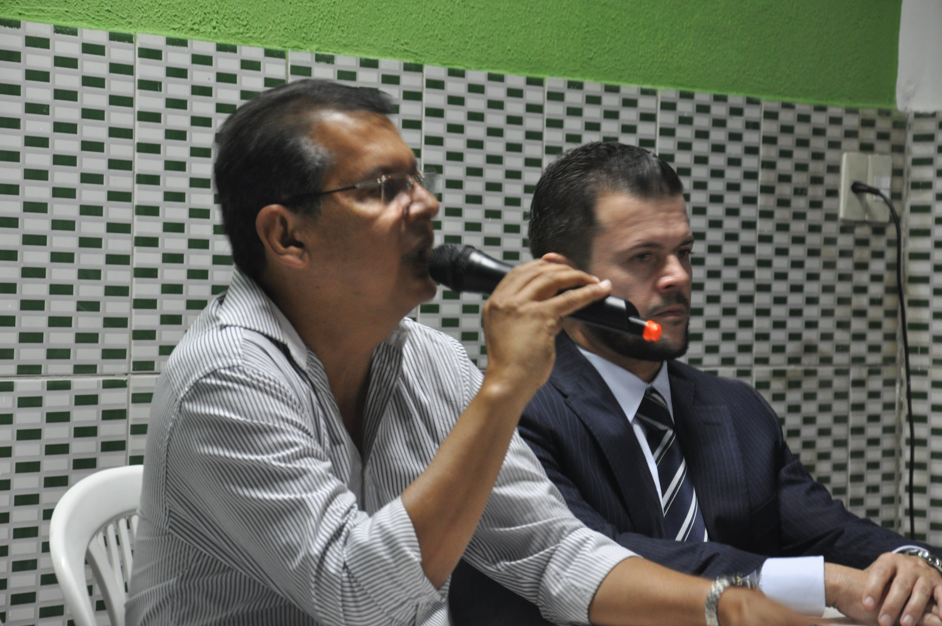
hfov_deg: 15.2
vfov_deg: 10.1
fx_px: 3528
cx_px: 471
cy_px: 313
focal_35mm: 135
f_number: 8
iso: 800
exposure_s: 1/5
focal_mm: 90
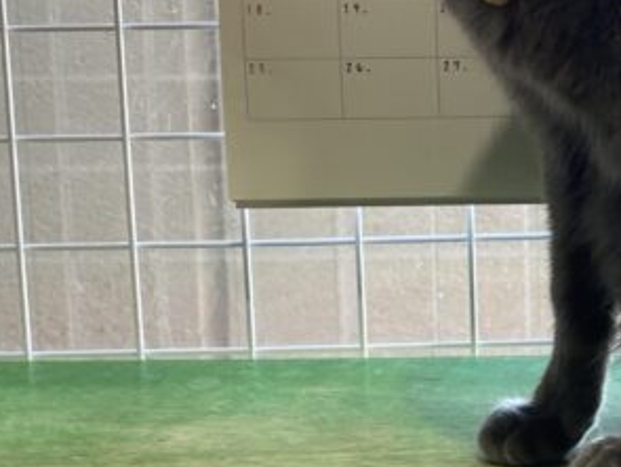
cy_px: -6
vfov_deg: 16.5
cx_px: 768
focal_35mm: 88
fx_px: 1581
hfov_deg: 20.6
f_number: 1.8
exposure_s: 1/121
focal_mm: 4.25
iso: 80
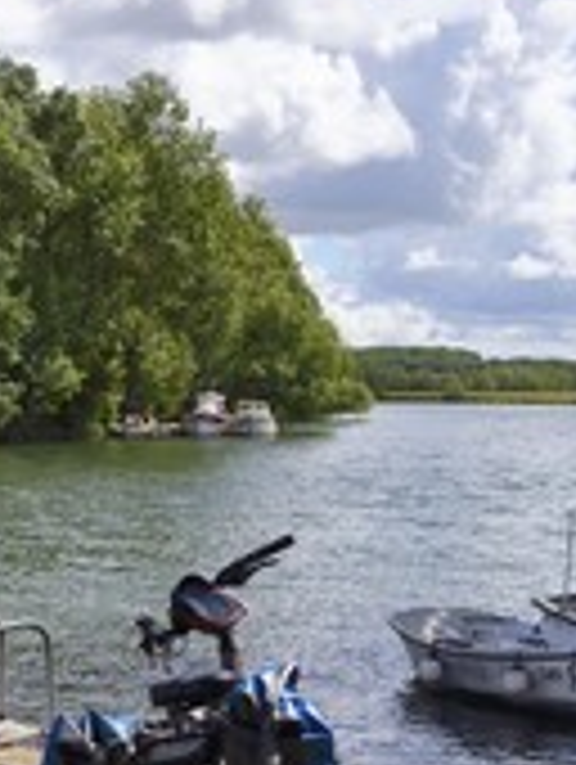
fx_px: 2102
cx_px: 164
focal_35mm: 95
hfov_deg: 15.5
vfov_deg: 20.5
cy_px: 567
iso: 200
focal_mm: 40
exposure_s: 1/250
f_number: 13
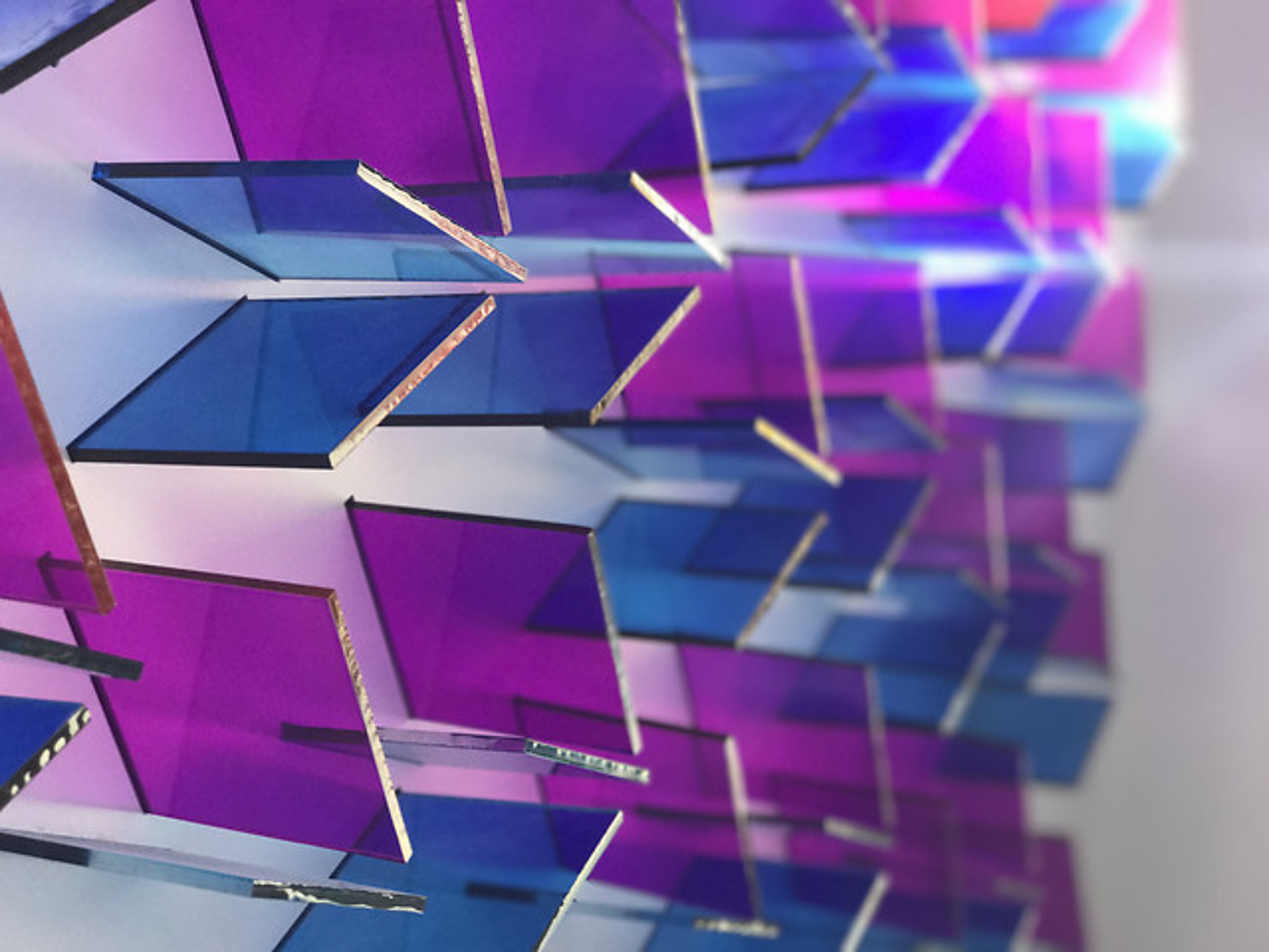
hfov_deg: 33.8
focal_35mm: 57
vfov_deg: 25.7
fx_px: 2090
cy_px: 476
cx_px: 634
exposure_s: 1/50
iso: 160
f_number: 2.8
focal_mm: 6.6
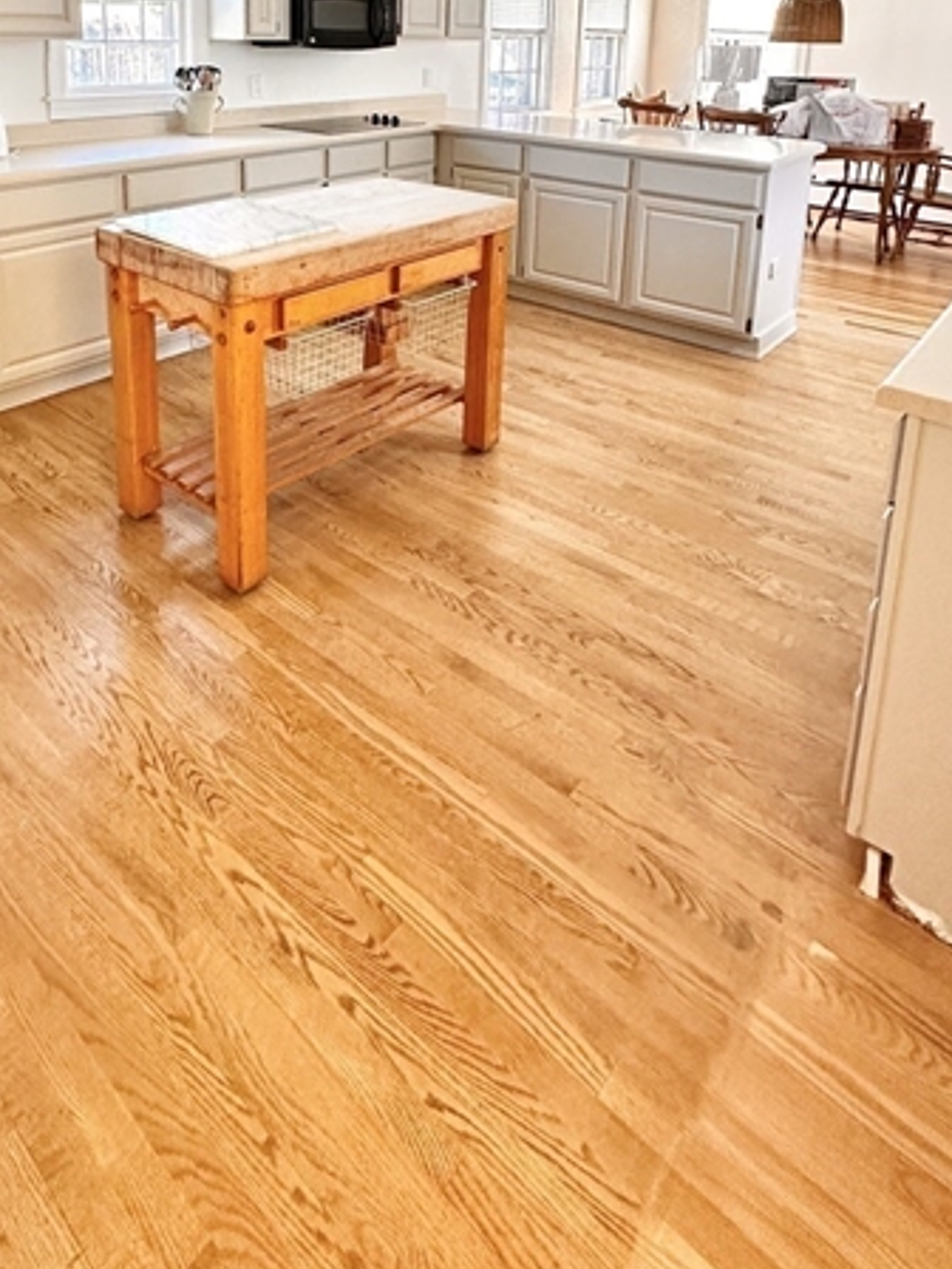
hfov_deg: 56.2
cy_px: 198
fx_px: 880
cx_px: 363
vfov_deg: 63.3
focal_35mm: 24
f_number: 2.2
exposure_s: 1/99
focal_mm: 2.22
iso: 200
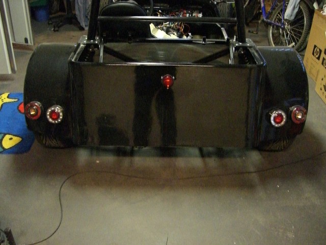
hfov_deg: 49.0
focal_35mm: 38
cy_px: 122
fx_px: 358
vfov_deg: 37.7
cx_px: 163
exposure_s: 1/15
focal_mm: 6.2
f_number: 2.7
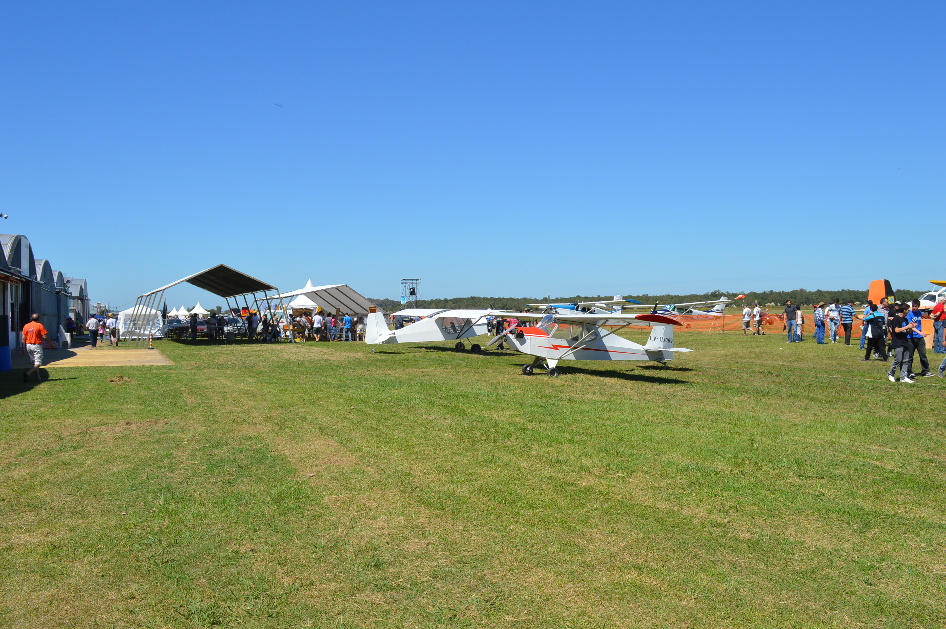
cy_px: 314
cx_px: 473
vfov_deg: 39.9
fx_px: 866
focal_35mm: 33
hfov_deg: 57.3
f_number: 9
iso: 100
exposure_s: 1/320
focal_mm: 22
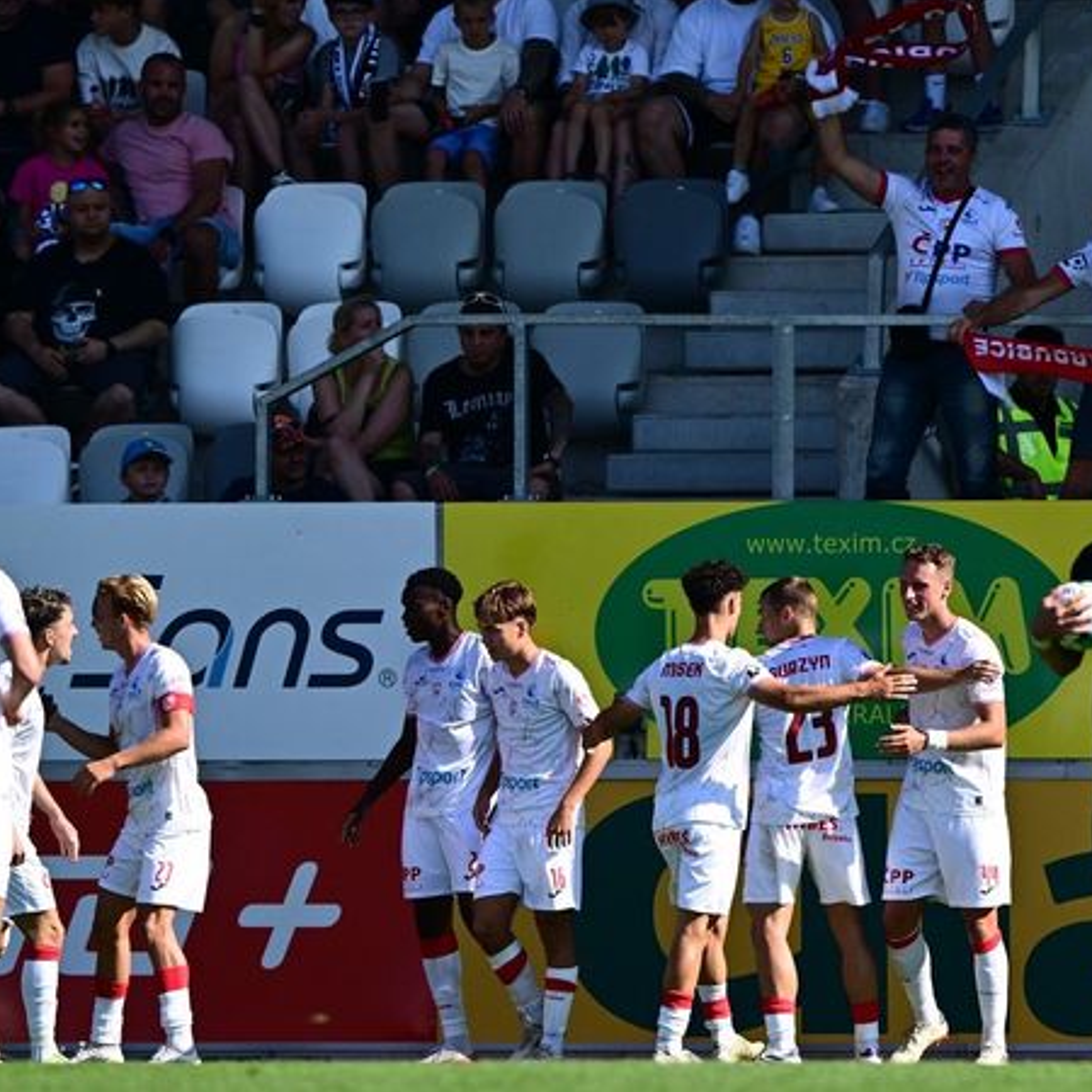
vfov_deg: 3.4
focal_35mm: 513
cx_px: 546
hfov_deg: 3.4
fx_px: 18309
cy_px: 545
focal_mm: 400
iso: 200
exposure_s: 1/2000
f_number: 4
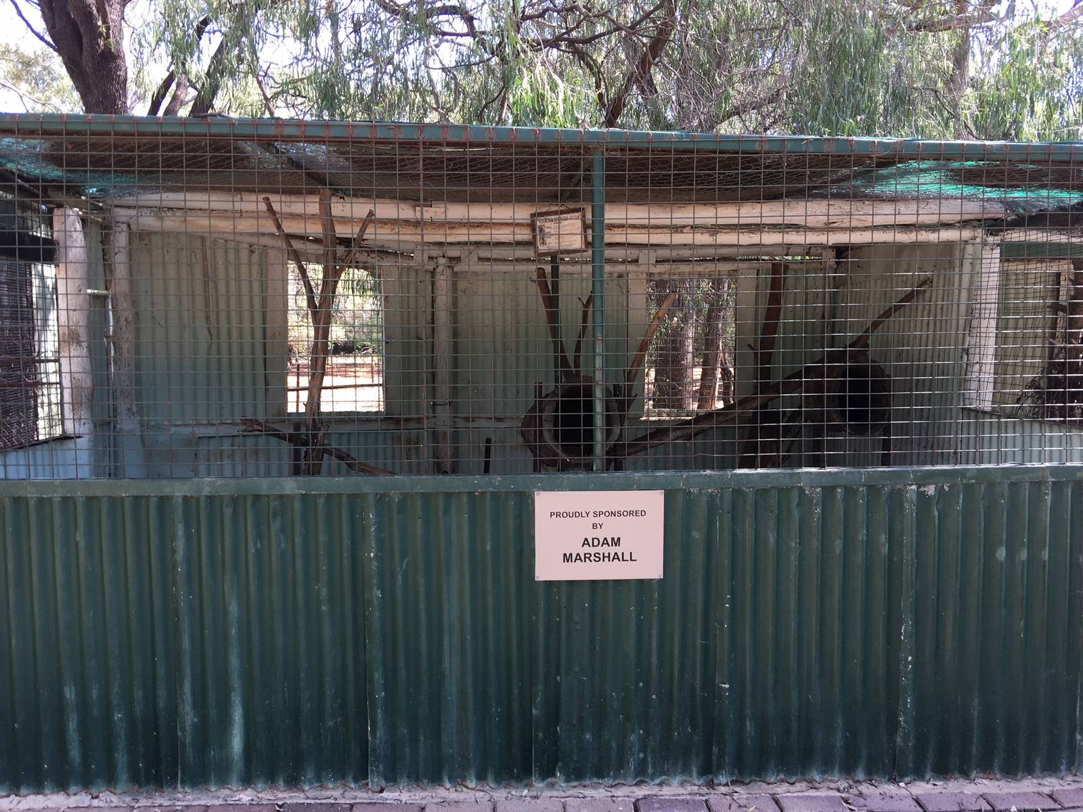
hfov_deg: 61.7
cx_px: 542
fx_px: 907
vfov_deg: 48.2
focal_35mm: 29
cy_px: 406
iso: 32
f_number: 2.2
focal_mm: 4.15
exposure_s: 1/100
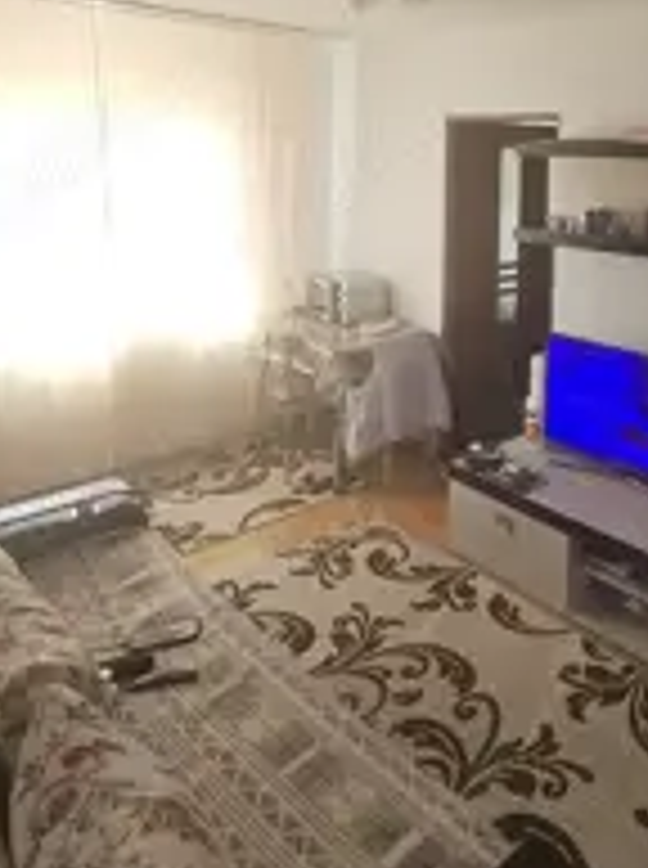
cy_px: 234
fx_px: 676
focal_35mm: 27
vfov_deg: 62.3
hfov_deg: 47.7
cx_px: 540
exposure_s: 1/50
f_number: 2.2
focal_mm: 2.2
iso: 100
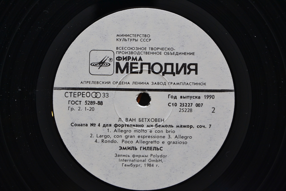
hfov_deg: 16.1
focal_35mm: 128
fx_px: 1013
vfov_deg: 10.8
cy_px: 96
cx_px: 143
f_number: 7.1
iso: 800
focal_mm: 85
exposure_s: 1/200
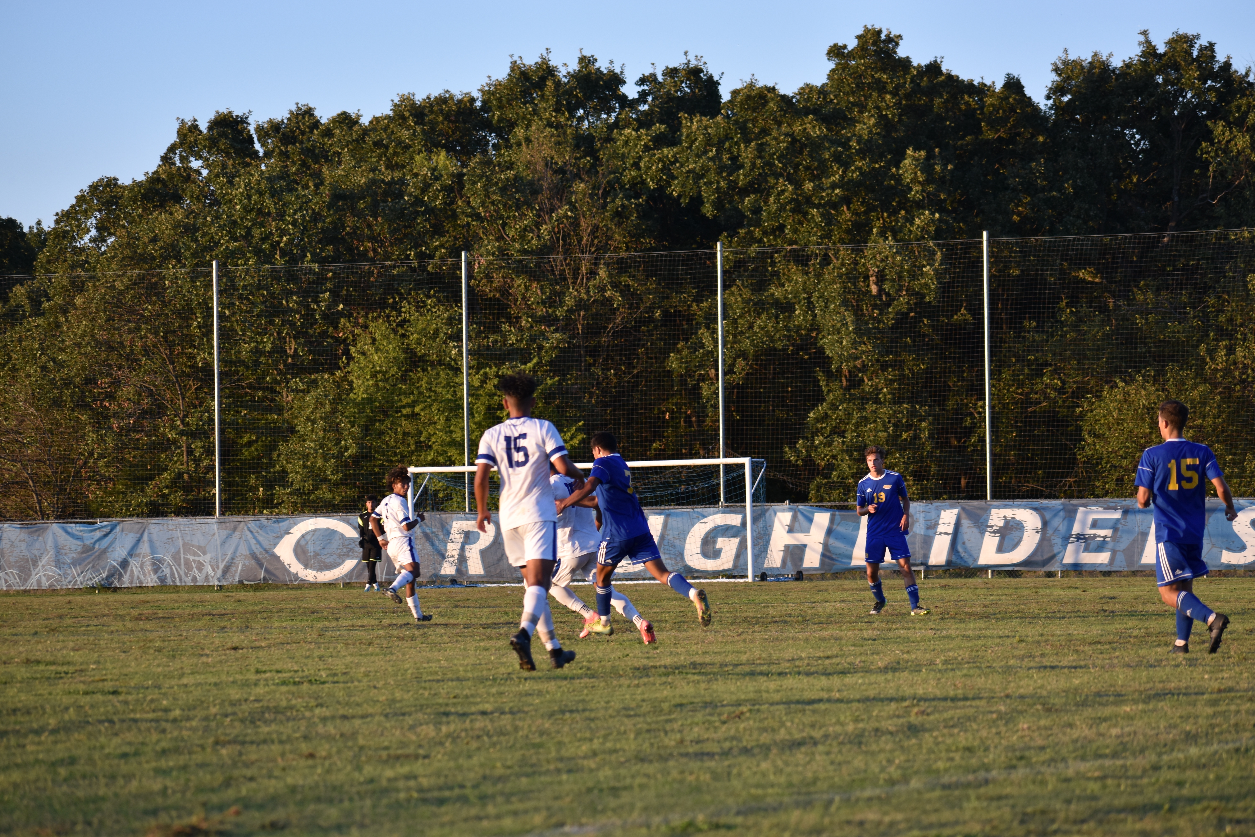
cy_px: 418
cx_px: 628
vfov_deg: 9.3
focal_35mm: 147
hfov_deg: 14.0
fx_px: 5124
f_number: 5.6
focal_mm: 98
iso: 280
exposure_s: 1/500
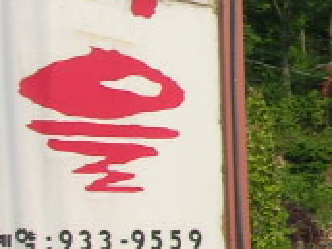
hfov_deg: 10.3
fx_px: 1698
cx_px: 678
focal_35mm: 177
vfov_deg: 8.4
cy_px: 14
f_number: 4.8
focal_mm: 7.8
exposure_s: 1/436
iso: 64
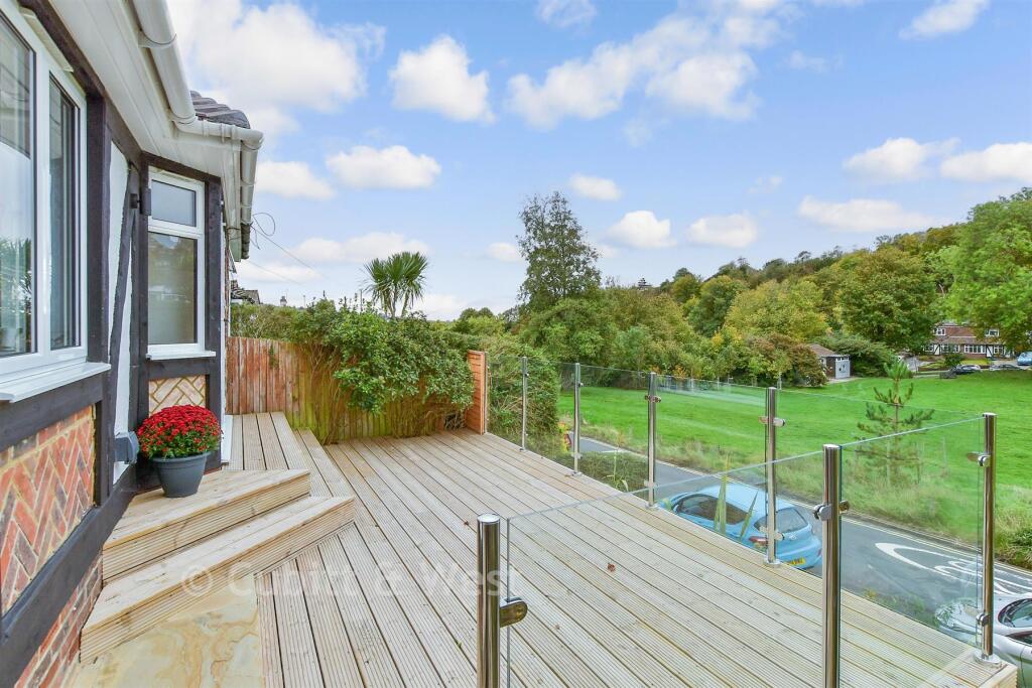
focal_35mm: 18
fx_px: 516
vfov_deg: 67.4
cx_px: 516
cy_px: 344
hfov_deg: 90.0
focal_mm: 12
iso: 200
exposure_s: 1/200
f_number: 8
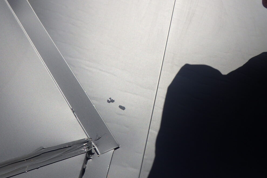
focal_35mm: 30
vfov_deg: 43.6
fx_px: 223
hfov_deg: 61.9
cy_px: 98
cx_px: 130
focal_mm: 5
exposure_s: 1/1000
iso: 125
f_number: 4.2
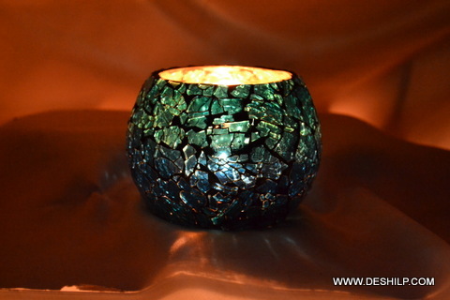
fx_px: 1031
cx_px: 225
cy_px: 150
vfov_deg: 16.6
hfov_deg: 24.6
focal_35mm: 82
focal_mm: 55
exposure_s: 1/3
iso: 3200
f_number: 5.6
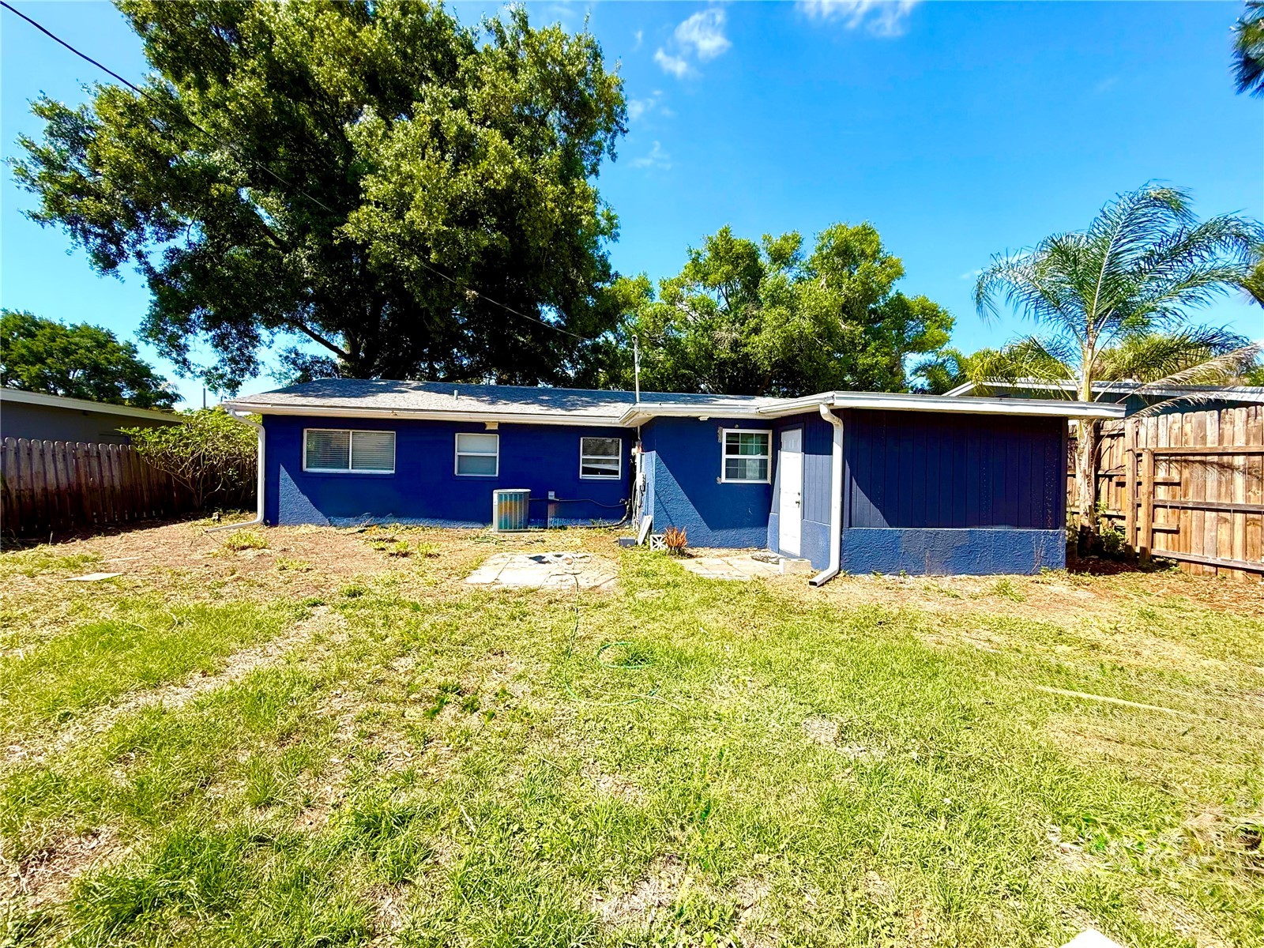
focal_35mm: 14
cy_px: 474
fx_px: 511
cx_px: 632
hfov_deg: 102.1
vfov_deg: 85.7
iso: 50
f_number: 2.2
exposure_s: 1/1125
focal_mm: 2.22
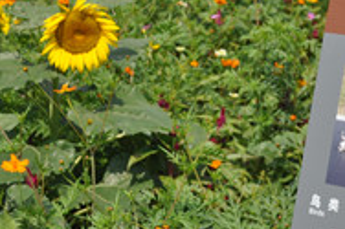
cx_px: 385
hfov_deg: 15.6
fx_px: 1226
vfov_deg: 10.6
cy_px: 5
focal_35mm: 128
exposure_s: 1/2000
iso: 320
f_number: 4.8
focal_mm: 32
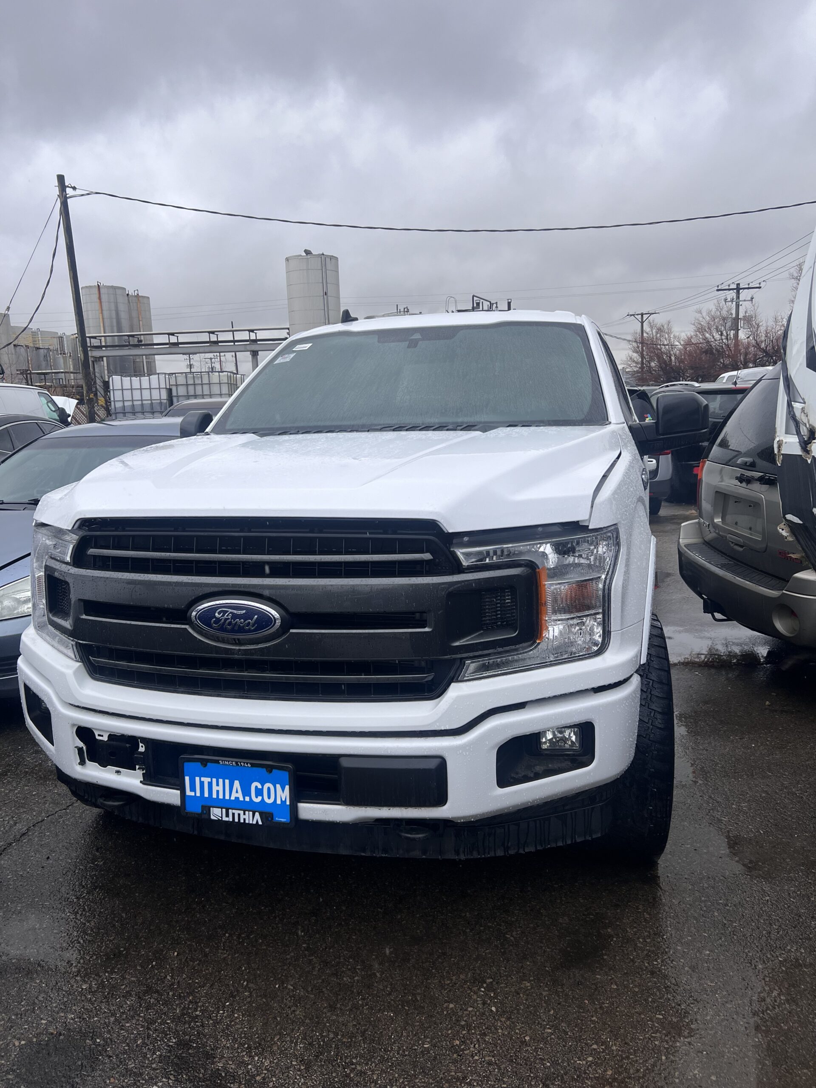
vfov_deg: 67.3
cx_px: 408
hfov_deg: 53.1
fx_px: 817
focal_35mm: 26
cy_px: 544
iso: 50
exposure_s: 1/1112
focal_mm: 5.7
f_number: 1.5
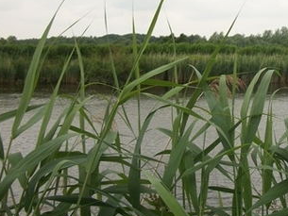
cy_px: 71
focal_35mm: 63
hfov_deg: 29.5
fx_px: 524
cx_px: 257
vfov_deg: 23.2
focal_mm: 5.7
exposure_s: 1/100
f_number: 8.8
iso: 80
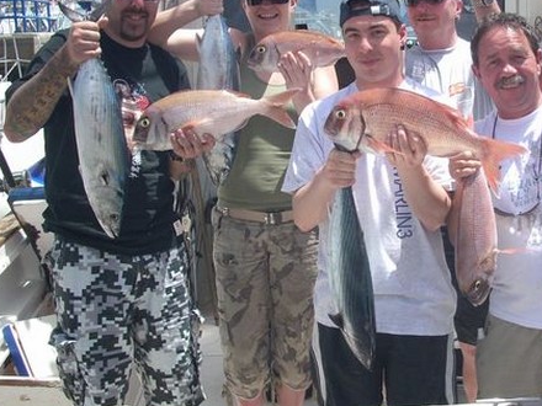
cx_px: 372
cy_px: 156
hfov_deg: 35.7
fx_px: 830
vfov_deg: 27.4
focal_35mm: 53
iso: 64
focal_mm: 6.2
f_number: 5.6
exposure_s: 1/149
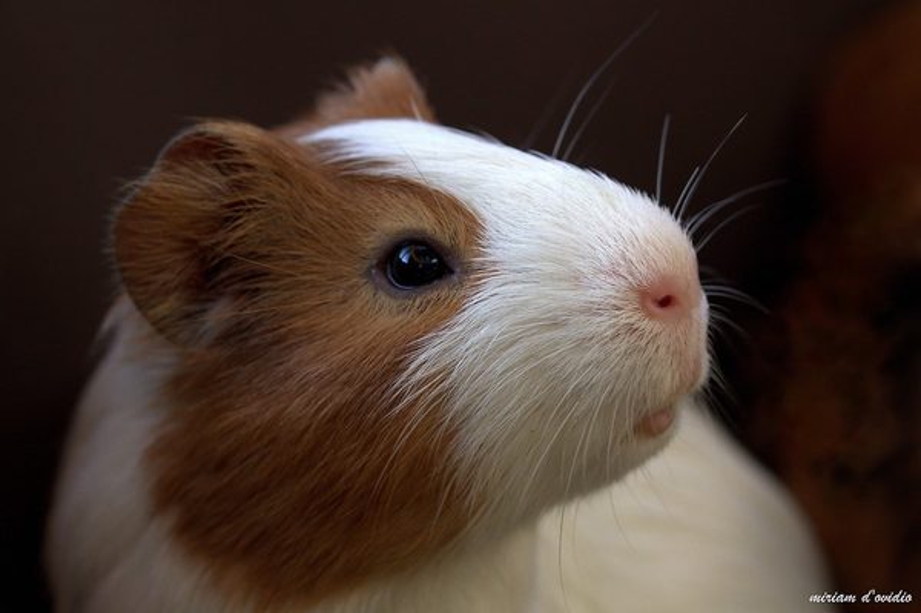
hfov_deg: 14.6
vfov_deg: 9.7
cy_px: 306
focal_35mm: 141
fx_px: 3604
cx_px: 460
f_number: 5
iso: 640
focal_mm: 90
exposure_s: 1/320
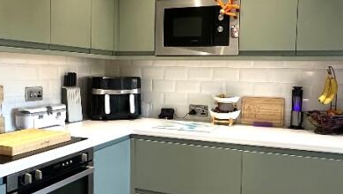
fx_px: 364
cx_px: 163
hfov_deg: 50.4
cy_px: 99
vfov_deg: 29.8
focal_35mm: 40
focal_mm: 2.22
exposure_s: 1/85
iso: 320
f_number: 2.2
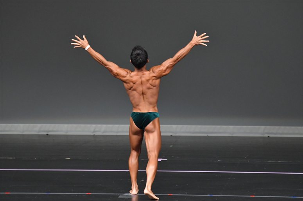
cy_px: 100
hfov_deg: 6.5
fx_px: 2650
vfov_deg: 4.4
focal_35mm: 315
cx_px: 152
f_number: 5.6
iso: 4000
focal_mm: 210
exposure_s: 1/400
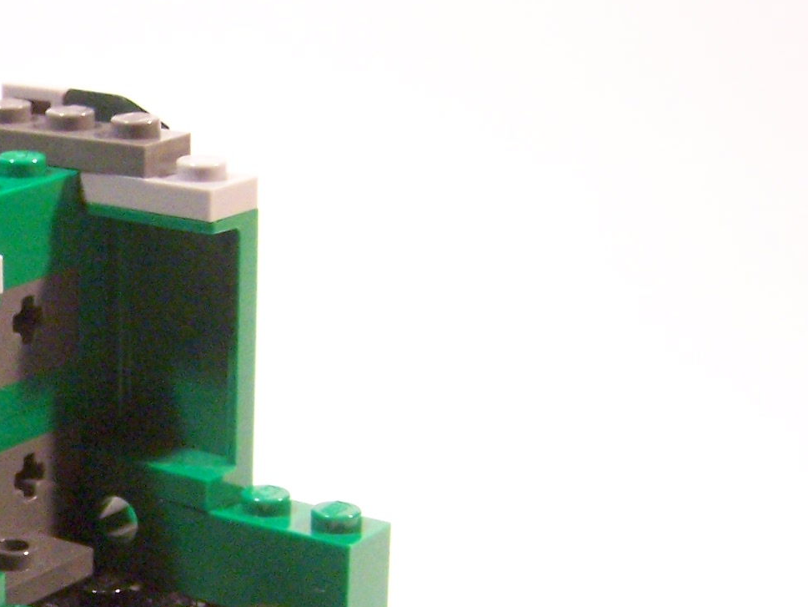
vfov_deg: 14.6
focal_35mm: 101
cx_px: -235
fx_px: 2358
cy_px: 477
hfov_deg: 18.2
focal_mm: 6.3
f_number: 3.2
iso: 400
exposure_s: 1/45
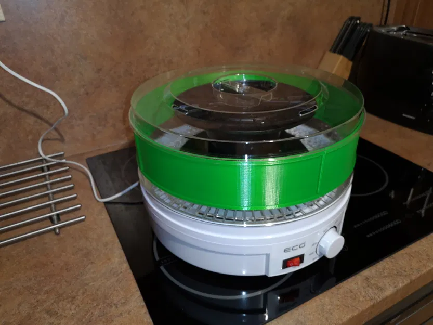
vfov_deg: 51.4
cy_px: 162
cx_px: 216
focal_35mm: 27
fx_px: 338
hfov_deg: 65.3
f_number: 1.8
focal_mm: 3.95
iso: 320
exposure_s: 1/25
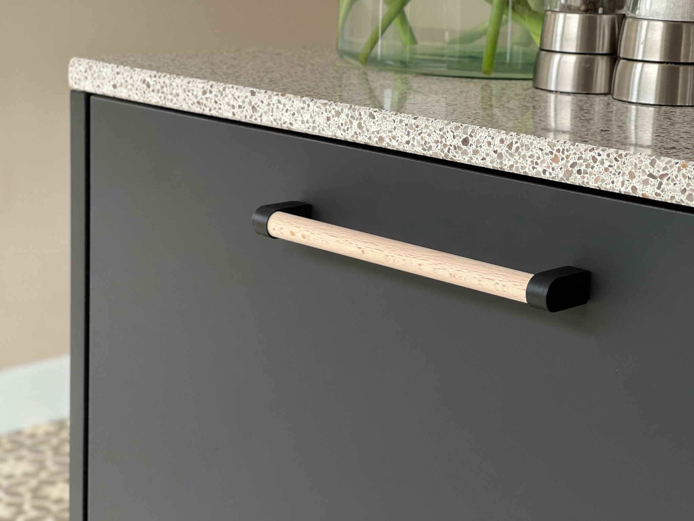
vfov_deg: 19.1
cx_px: 347
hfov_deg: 25.3
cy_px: 260
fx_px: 1544
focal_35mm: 77
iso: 250
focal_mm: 9
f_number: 2.8
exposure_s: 1/40
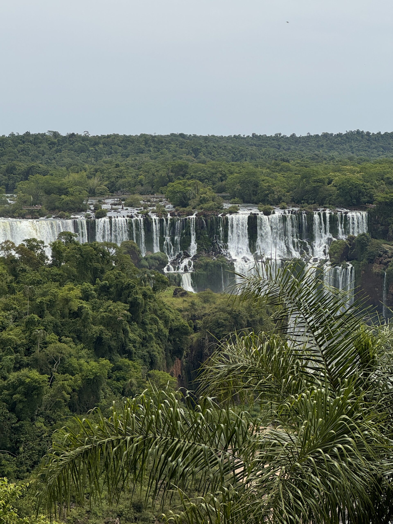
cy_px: 262
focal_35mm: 77
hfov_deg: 19.1
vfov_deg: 25.3
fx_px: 1166
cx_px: 196
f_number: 2.8
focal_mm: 9
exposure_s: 1/1393
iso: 25
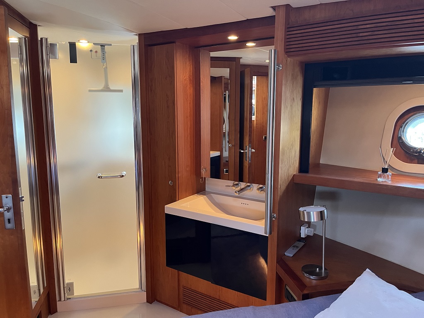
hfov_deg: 67.3
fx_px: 318
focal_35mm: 26
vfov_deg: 53.1
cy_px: 159
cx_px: 212
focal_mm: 5.1
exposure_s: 1/56
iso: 400
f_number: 1.6
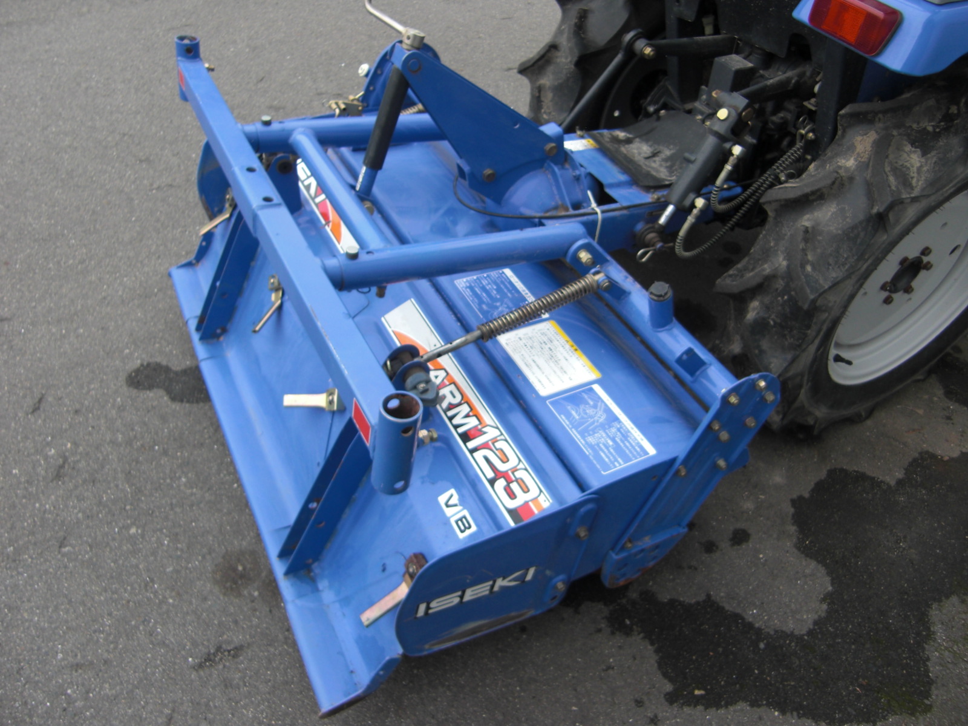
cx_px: 484
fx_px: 783
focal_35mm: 28
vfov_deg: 49.7
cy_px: 363
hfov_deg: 63.4
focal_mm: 4.9
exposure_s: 1/250
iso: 50
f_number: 2.6
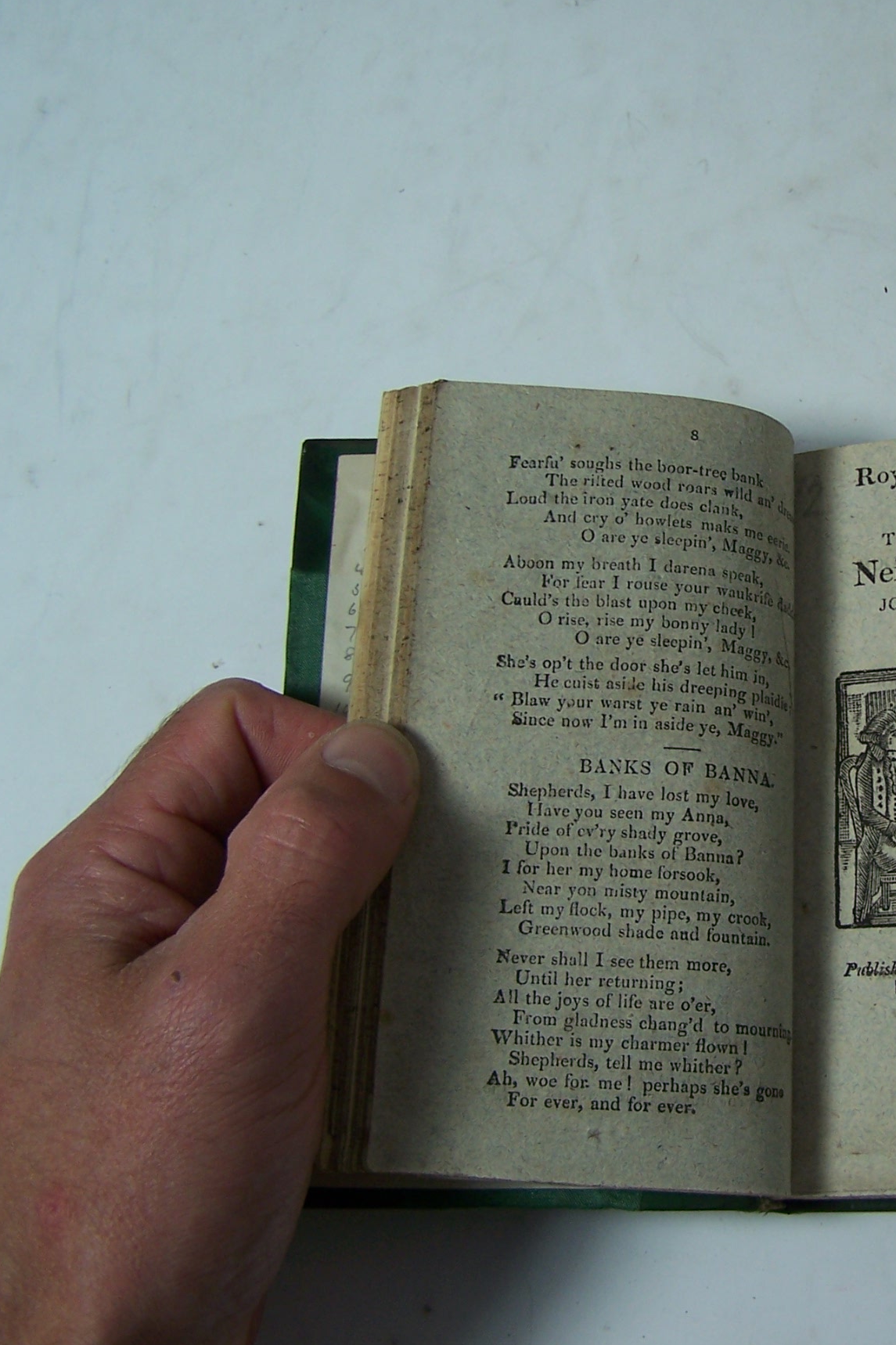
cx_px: 894
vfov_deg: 37.5
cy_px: 672
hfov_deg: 24.4
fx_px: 1979
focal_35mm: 53
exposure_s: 1/90
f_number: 2.8
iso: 80
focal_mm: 6.3
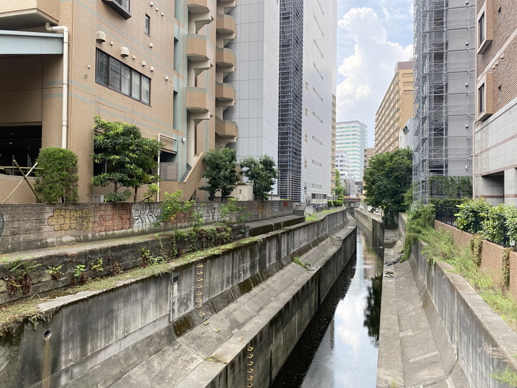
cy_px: 194
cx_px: 258
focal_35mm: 26
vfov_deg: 53.1
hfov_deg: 67.3
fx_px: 388
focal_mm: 4.25
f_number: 1.8
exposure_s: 1/1072
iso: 32
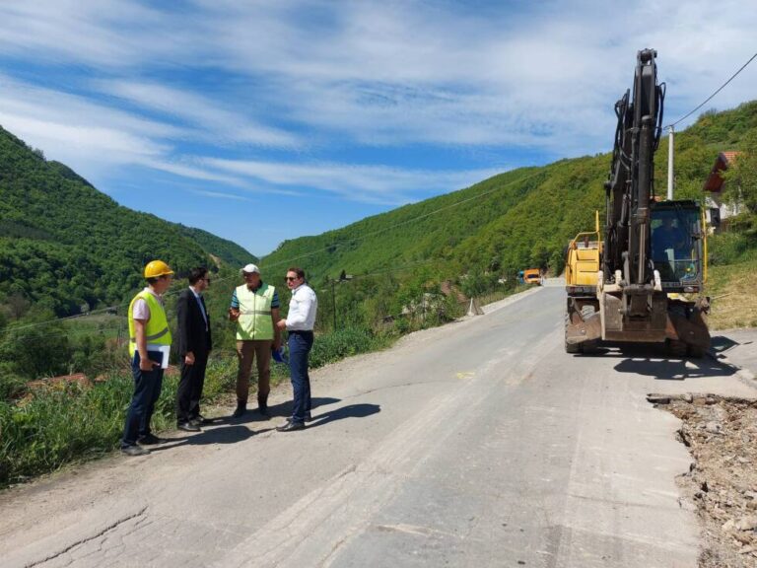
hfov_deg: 71.6
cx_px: 378
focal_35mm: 24
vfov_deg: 56.8
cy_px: 284
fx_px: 525
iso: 32
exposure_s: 1/1487
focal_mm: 5.23
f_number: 1.8
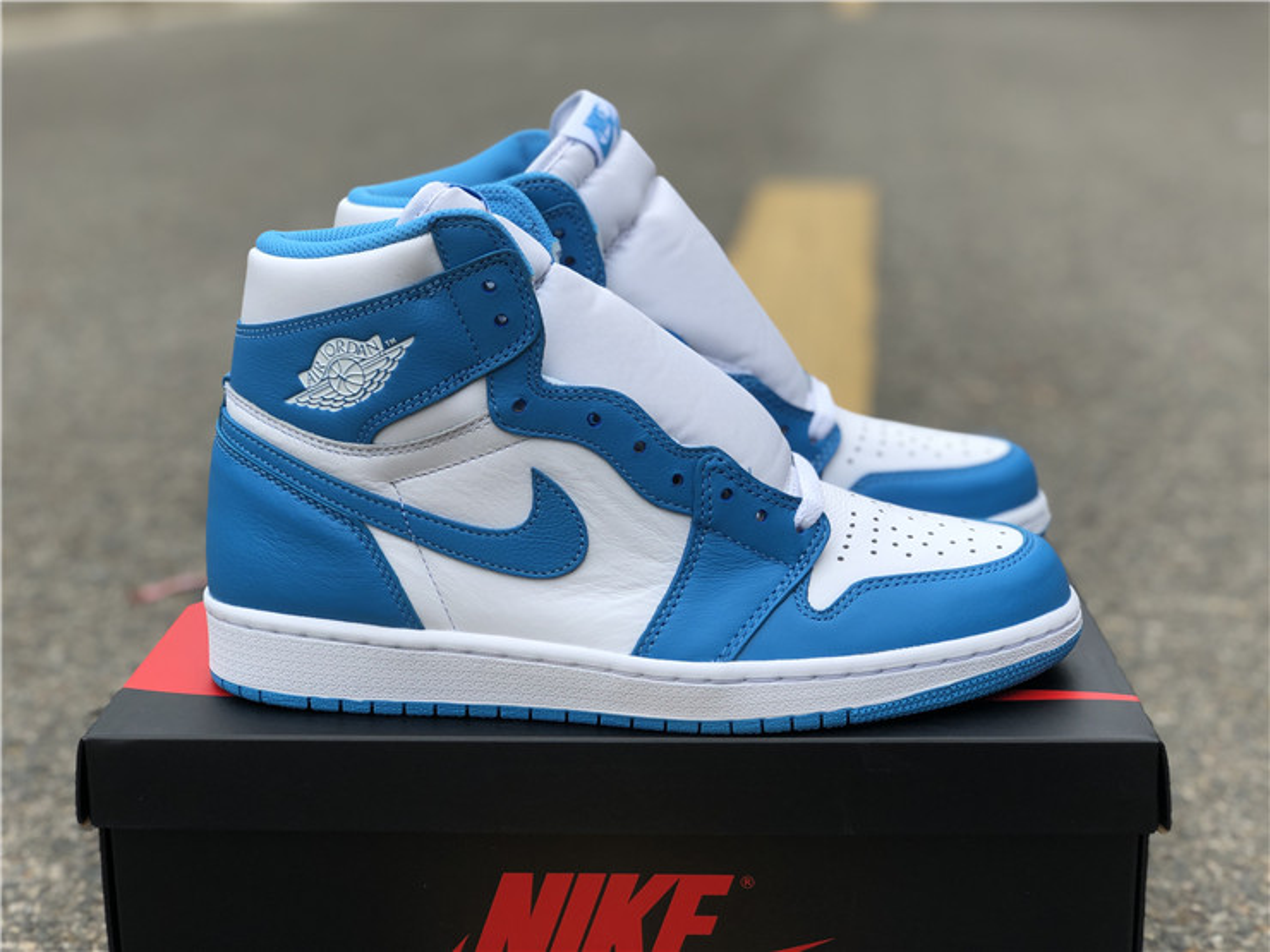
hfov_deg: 36.8
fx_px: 1908
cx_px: 635
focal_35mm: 52
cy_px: 476
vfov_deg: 28.0
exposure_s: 1/289
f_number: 2.4
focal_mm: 6
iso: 16
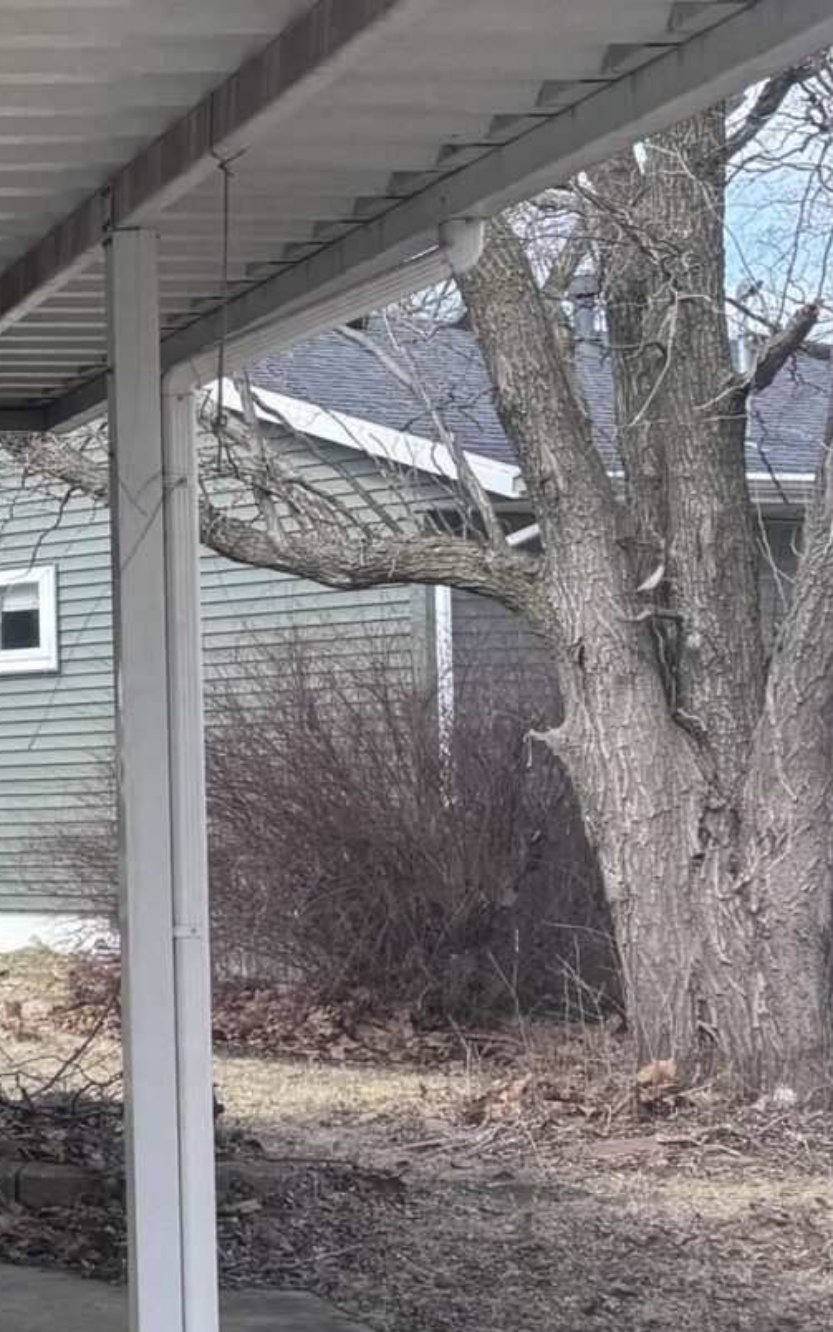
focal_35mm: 81
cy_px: 928
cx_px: -1138
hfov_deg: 12.7
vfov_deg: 25.3
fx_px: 2940
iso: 80
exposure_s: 1/1524
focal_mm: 6.76
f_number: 1.78
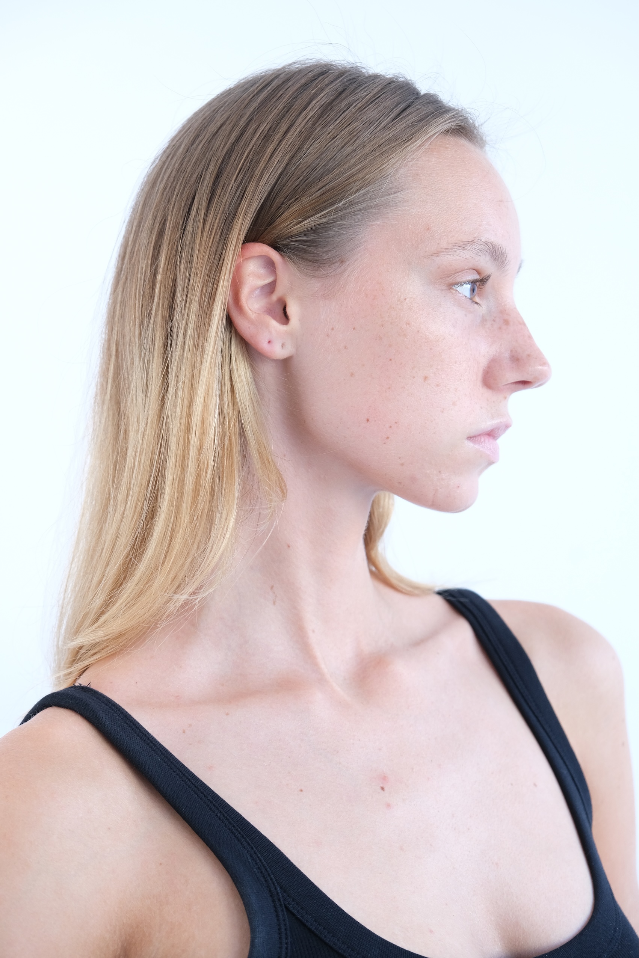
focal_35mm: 69
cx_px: 320
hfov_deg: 19.7
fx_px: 1837
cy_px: 479
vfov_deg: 29.2
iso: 800
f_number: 4.5
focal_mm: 46.3
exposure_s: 1/125
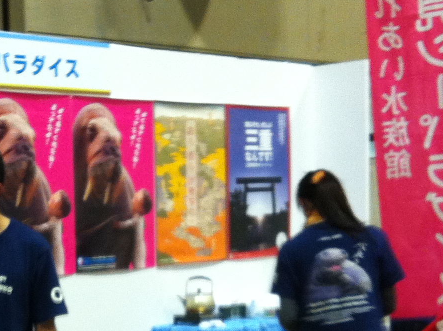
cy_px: 347
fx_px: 1303
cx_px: 11
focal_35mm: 102
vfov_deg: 14.2
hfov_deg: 18.8
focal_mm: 3.85
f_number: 2.8
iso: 160
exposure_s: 1/15
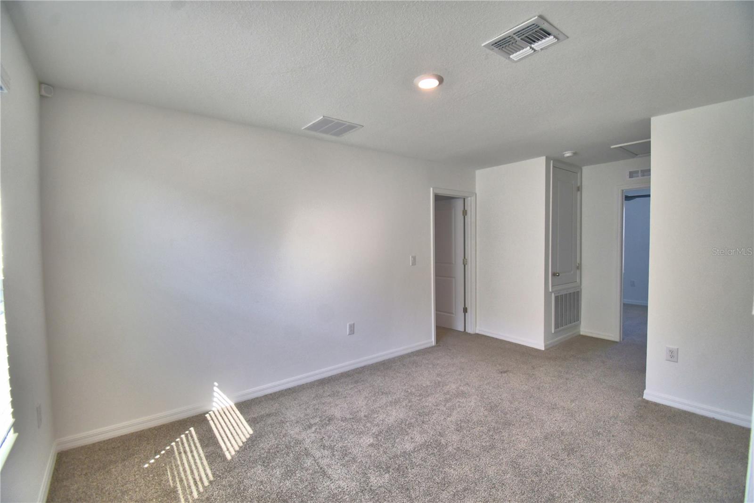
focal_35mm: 15
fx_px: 314
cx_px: 377
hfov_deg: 100.4
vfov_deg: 77.3
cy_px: 252
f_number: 4.5
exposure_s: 1/125
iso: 320
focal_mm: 10
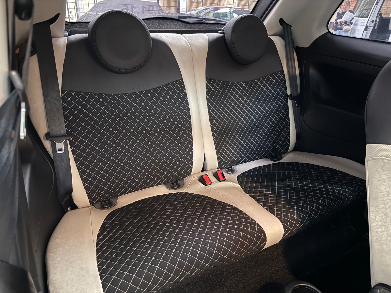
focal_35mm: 24
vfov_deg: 56.8
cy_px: 146
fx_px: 271
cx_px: 196
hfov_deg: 71.6
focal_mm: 6.76
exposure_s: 1/13
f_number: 1.78
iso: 1000
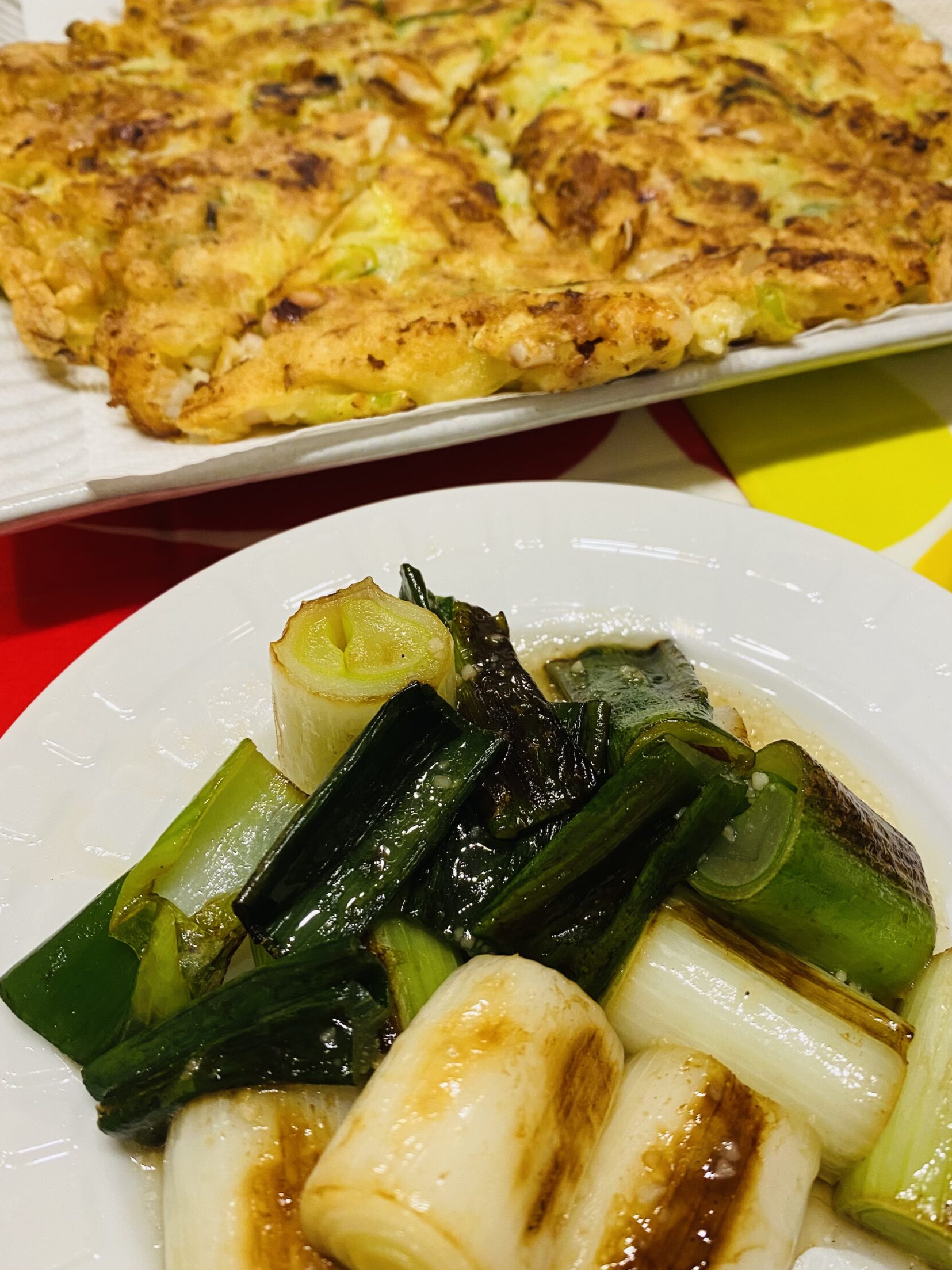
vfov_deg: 61.6
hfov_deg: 48.2
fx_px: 1064
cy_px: 672
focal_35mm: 29
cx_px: 514
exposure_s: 1/60
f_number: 1.8
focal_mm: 4.25
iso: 100
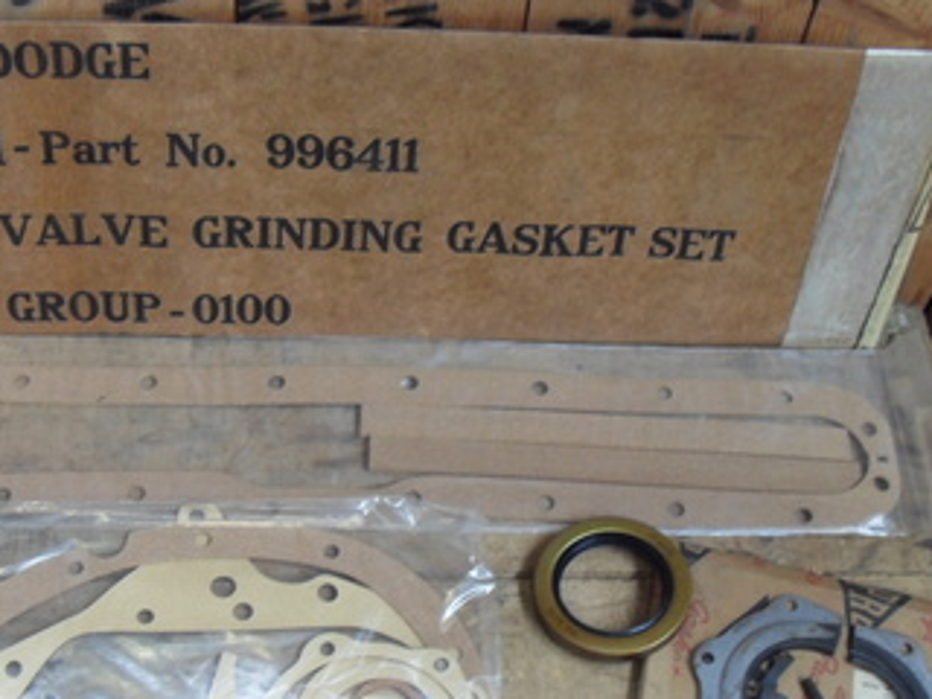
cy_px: 505
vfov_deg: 23.8
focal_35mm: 61
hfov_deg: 31.5
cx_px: 335
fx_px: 1642
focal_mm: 6.6
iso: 200
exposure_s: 1/10
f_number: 3.5
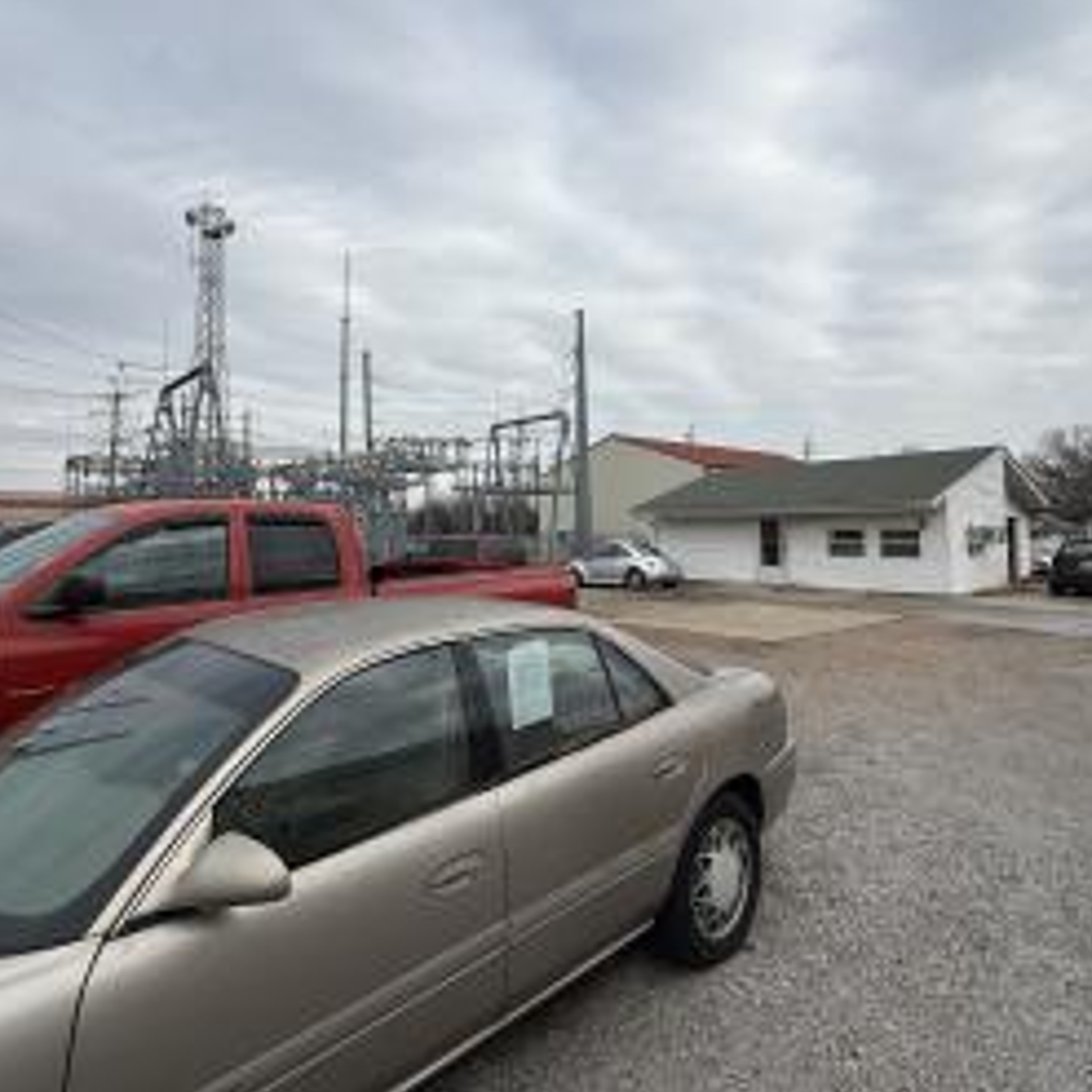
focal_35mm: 20
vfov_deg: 74.6
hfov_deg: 74.8
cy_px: 486
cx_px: 513
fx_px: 714
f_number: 2.2
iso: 50
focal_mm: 2.22
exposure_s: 1/1901
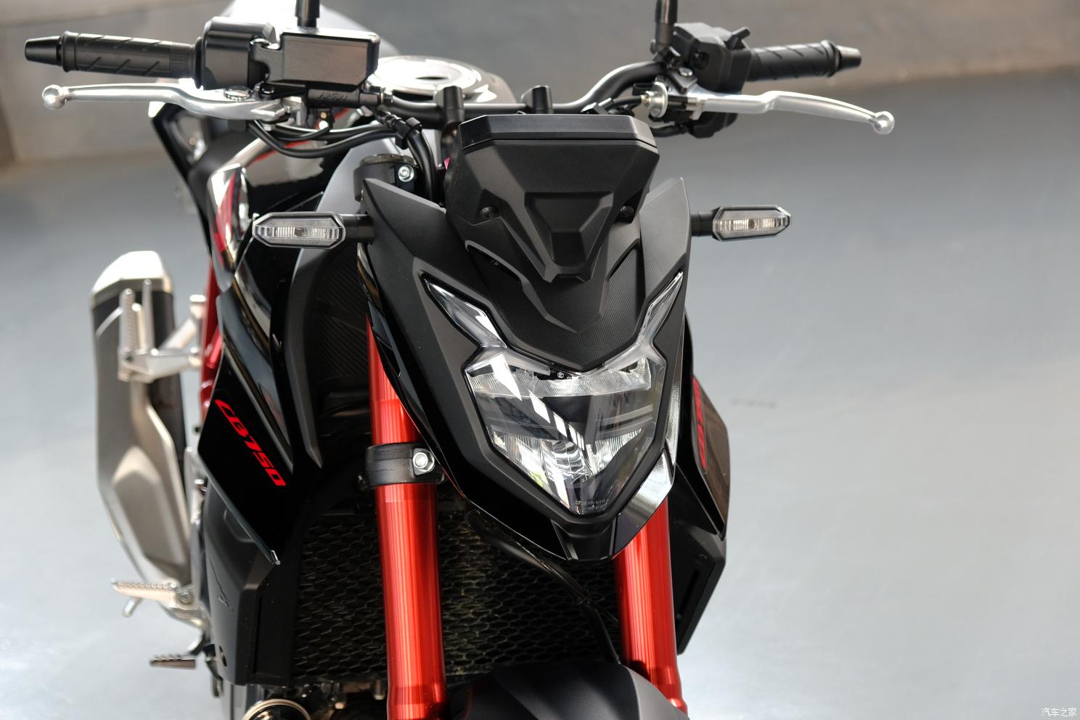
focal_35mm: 69
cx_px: 540
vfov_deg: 19.7
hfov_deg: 29.2
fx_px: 2070
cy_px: 360
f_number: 4
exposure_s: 1/30
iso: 800
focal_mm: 46.3
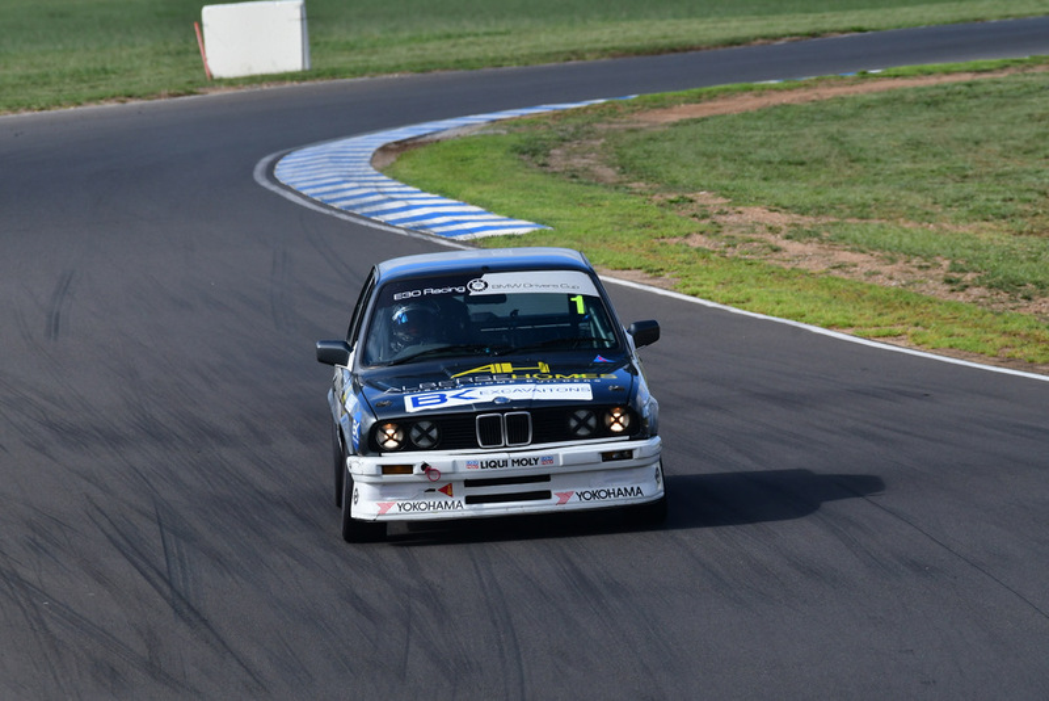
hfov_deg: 3.6
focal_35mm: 570
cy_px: 350
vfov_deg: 2.4
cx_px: 524
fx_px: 16614
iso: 400
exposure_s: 1/640
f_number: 10
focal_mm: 380
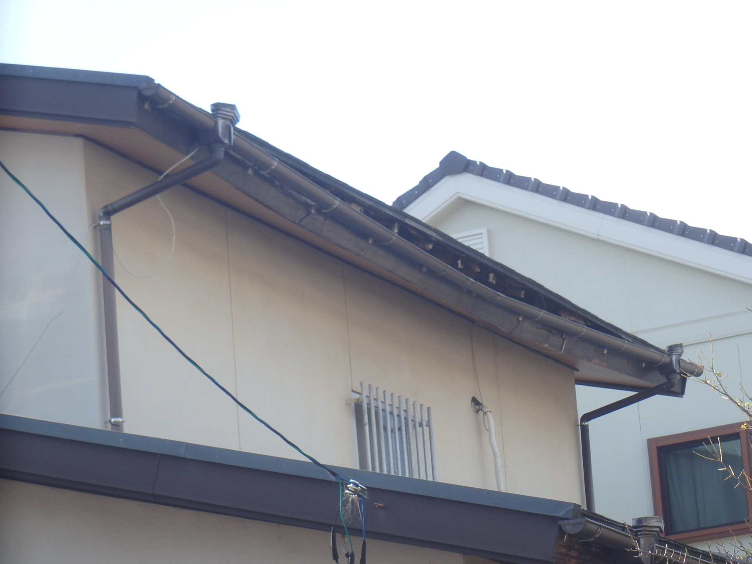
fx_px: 3041
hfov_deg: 14.1
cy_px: 282
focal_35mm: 140
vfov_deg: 10.6
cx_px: 376
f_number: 5.9
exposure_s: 1/250
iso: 160
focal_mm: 25
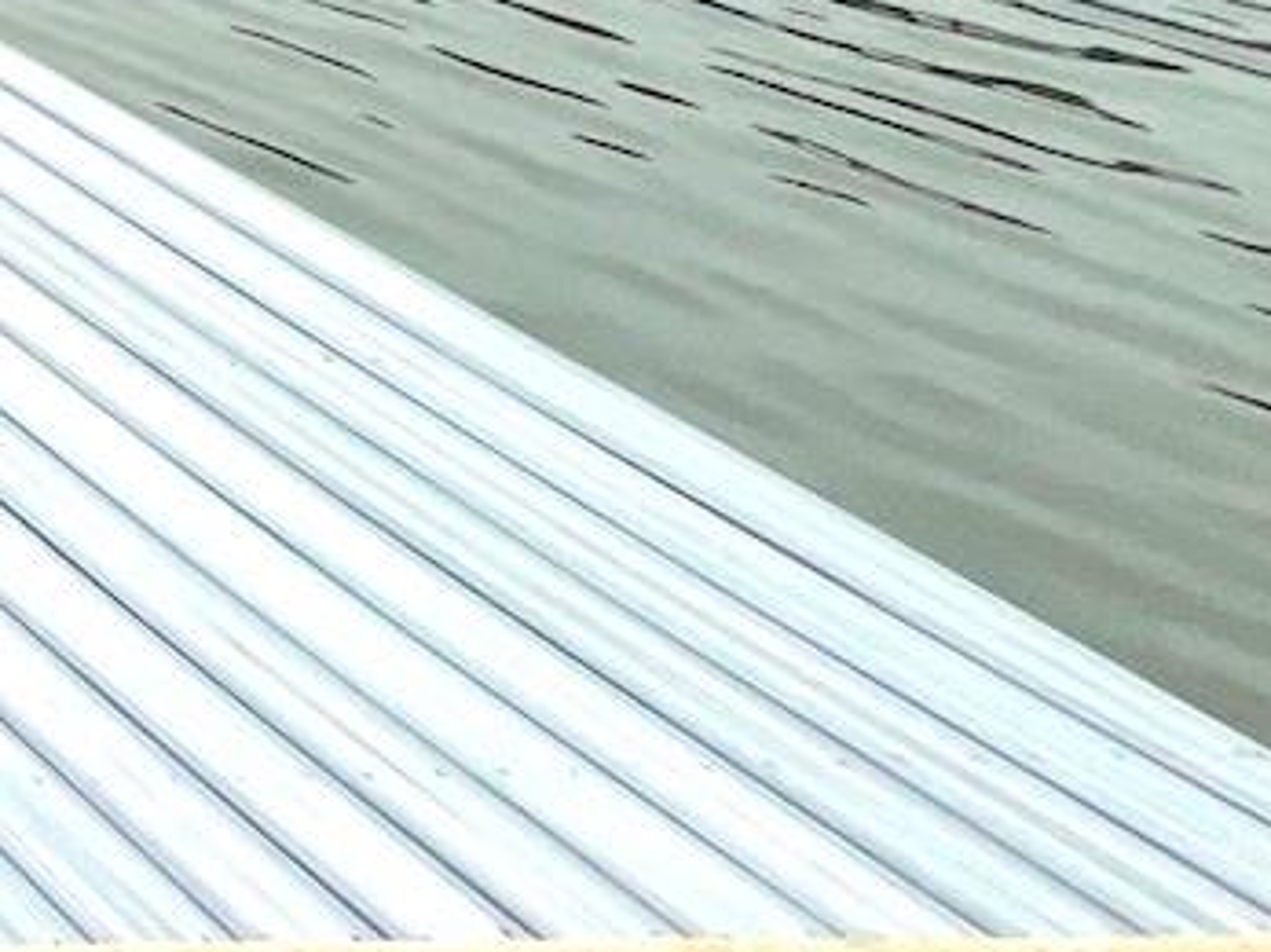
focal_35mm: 60
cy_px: -868
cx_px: -1586
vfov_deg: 18.1
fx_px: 2202
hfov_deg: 16.6
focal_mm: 1.57
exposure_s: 1/386
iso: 32
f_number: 1.8
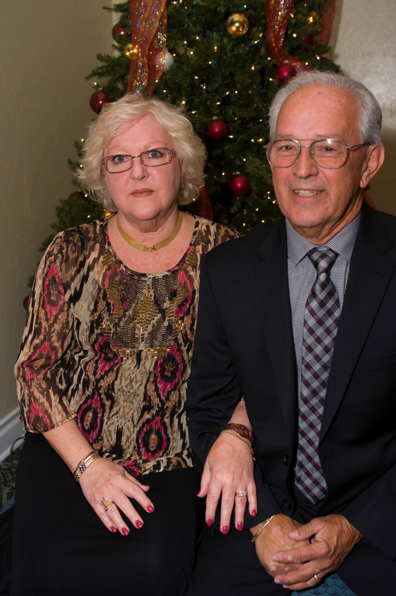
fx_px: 661
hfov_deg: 33.3
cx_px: 198
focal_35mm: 40
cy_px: 298
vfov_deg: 48.5
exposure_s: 1/60
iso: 200
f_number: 5
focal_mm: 40
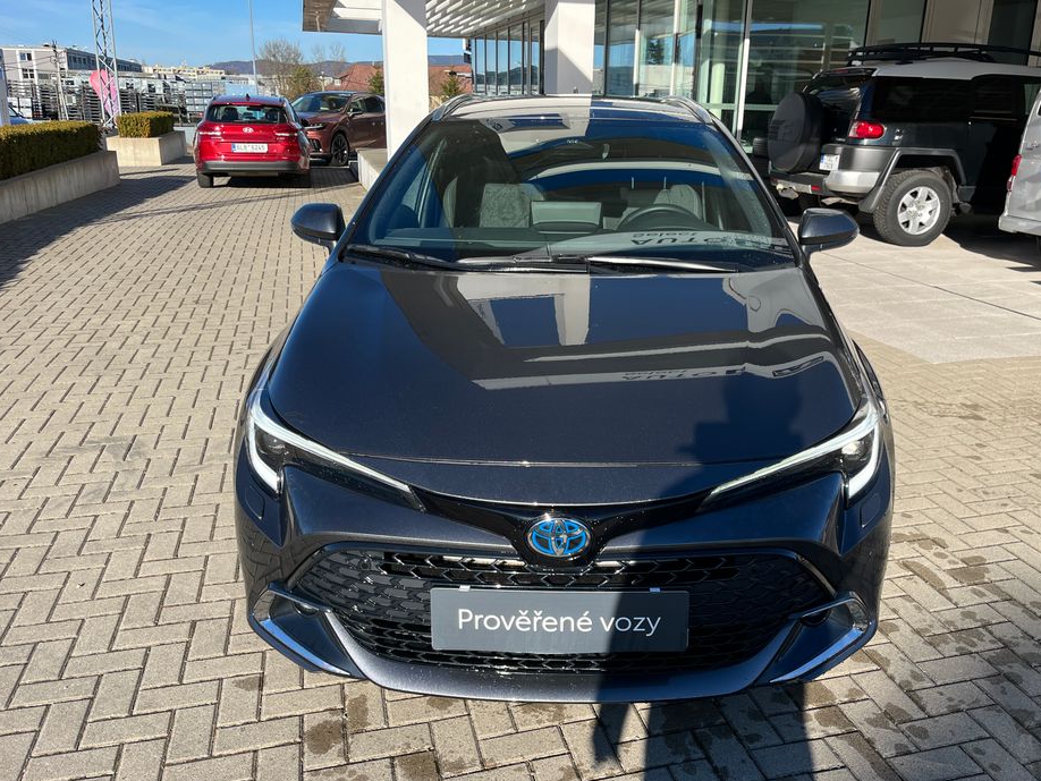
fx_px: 872
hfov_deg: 61.6
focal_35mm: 29
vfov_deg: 48.2
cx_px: 558
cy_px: 399
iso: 50
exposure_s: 1/1748
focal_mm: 5.1
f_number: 1.6
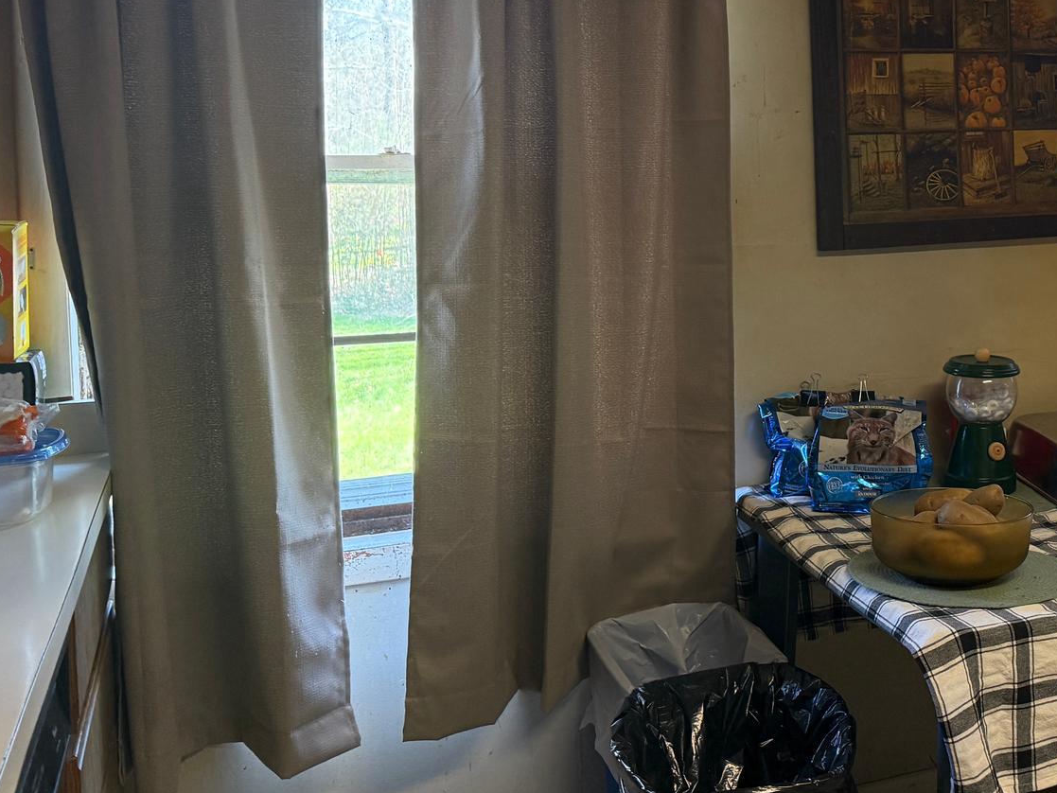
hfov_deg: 40.4
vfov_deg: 32.5
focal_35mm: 44
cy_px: 234
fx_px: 1344
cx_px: 904
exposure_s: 1/60
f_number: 1.78
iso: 200
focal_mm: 6.76
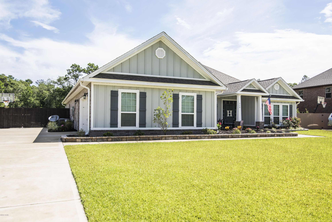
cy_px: 111
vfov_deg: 43.6
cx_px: 166
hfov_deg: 61.9
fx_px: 277
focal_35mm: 30
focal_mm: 30
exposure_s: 1/250
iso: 100
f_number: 10
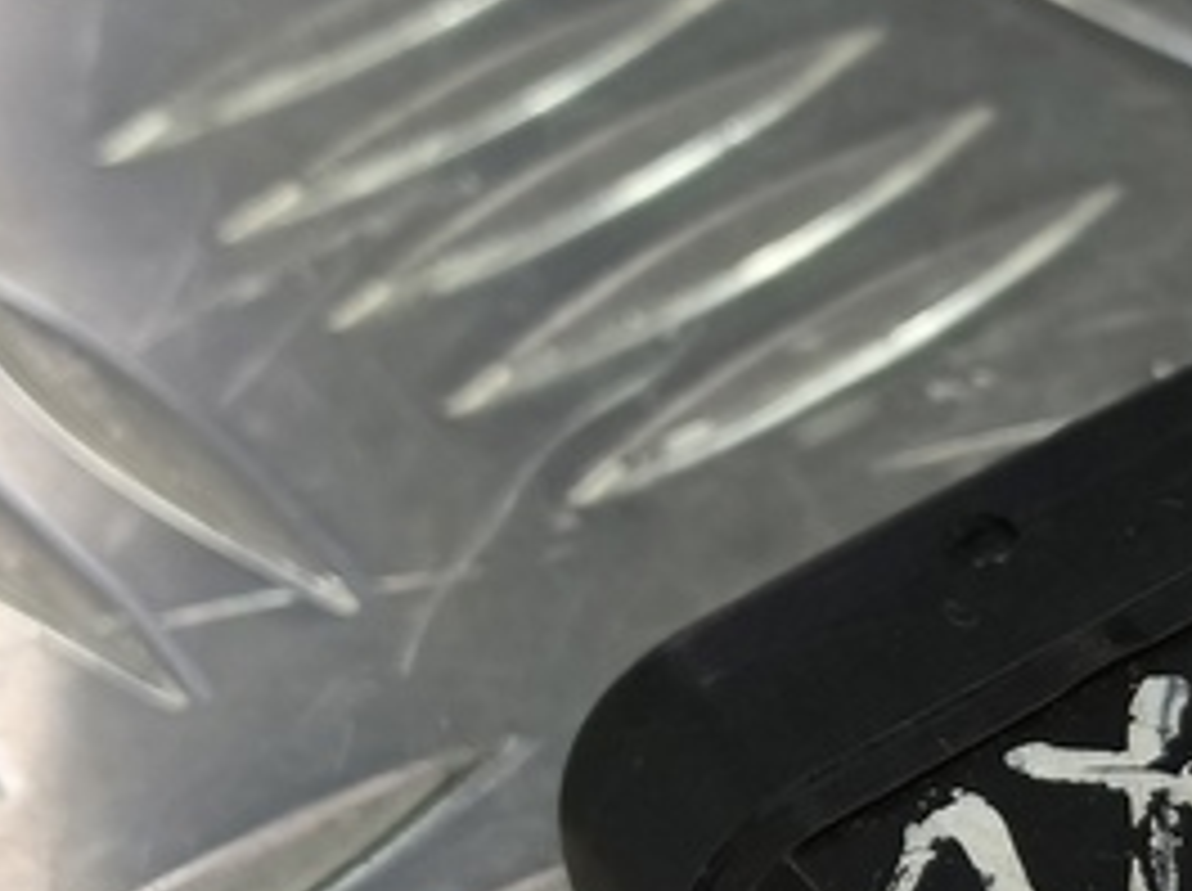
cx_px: 1183
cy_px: 878
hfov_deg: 21.3
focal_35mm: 89
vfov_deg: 16.2
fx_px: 3061
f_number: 1.6
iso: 106
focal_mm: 4.11
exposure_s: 1/50
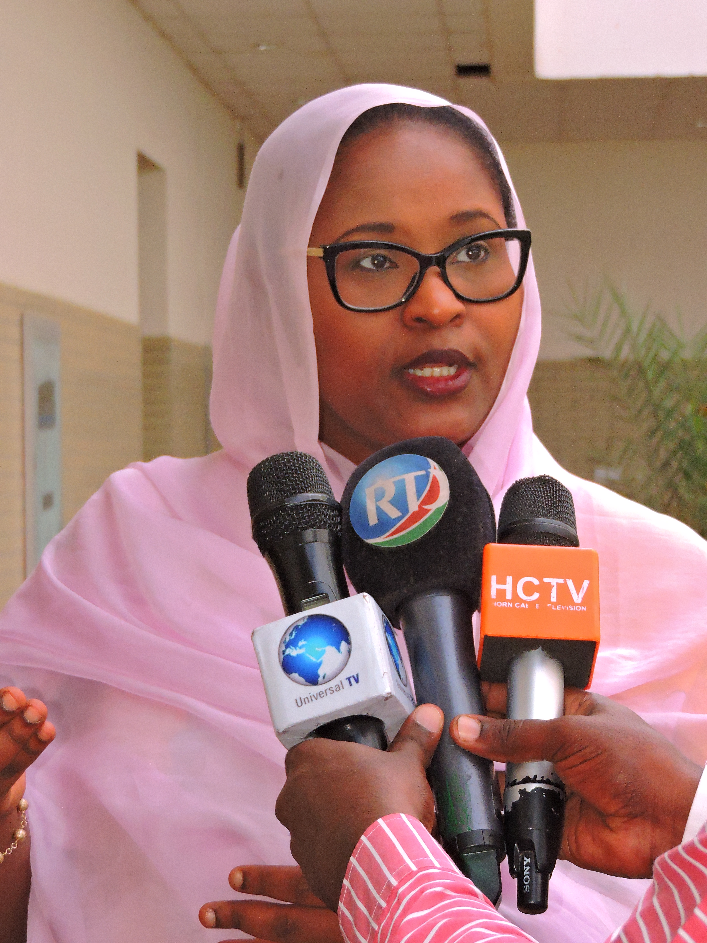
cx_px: 354
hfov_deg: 14.1
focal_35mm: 105
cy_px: 472
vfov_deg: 18.7
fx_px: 2859
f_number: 4.2
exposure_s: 1/1250
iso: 800
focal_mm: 18.7
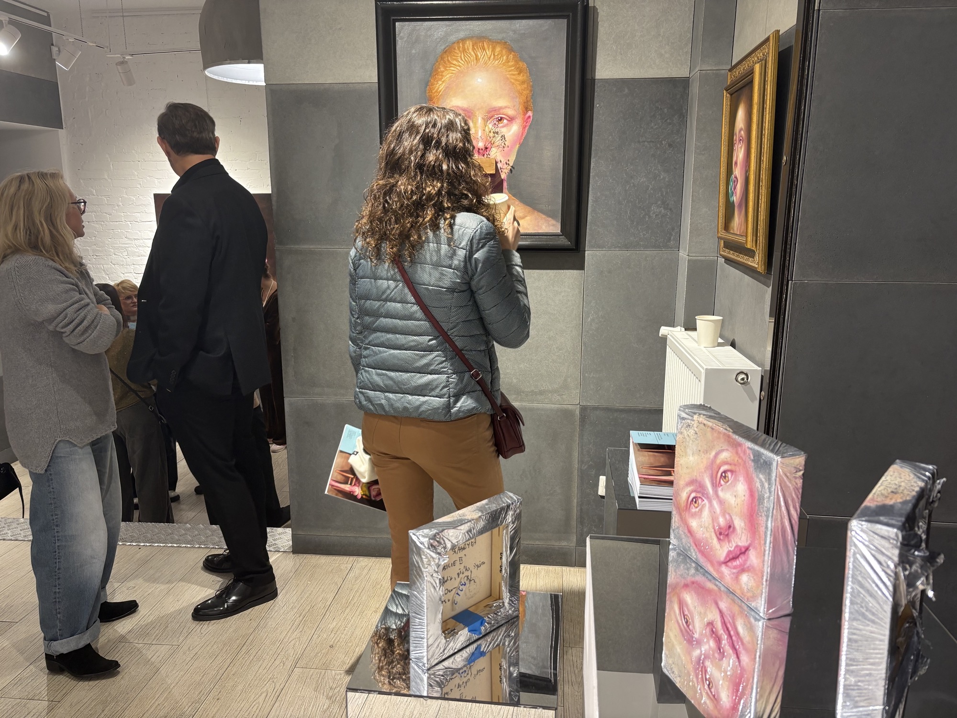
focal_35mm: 26
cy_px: 359
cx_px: 478
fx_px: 719
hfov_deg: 67.3
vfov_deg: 53.1
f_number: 1.6
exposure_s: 1/50
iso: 80
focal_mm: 5.96
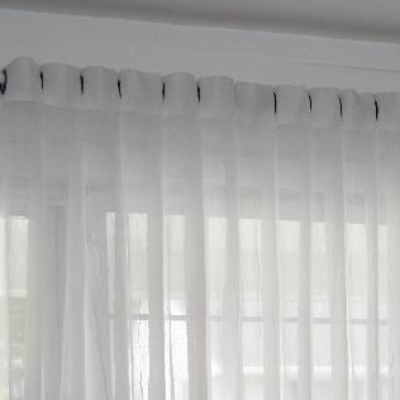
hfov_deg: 10.9
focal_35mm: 145
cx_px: 827
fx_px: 1896
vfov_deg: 11.6
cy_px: 567
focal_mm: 24
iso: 560
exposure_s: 1/125
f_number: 5.6
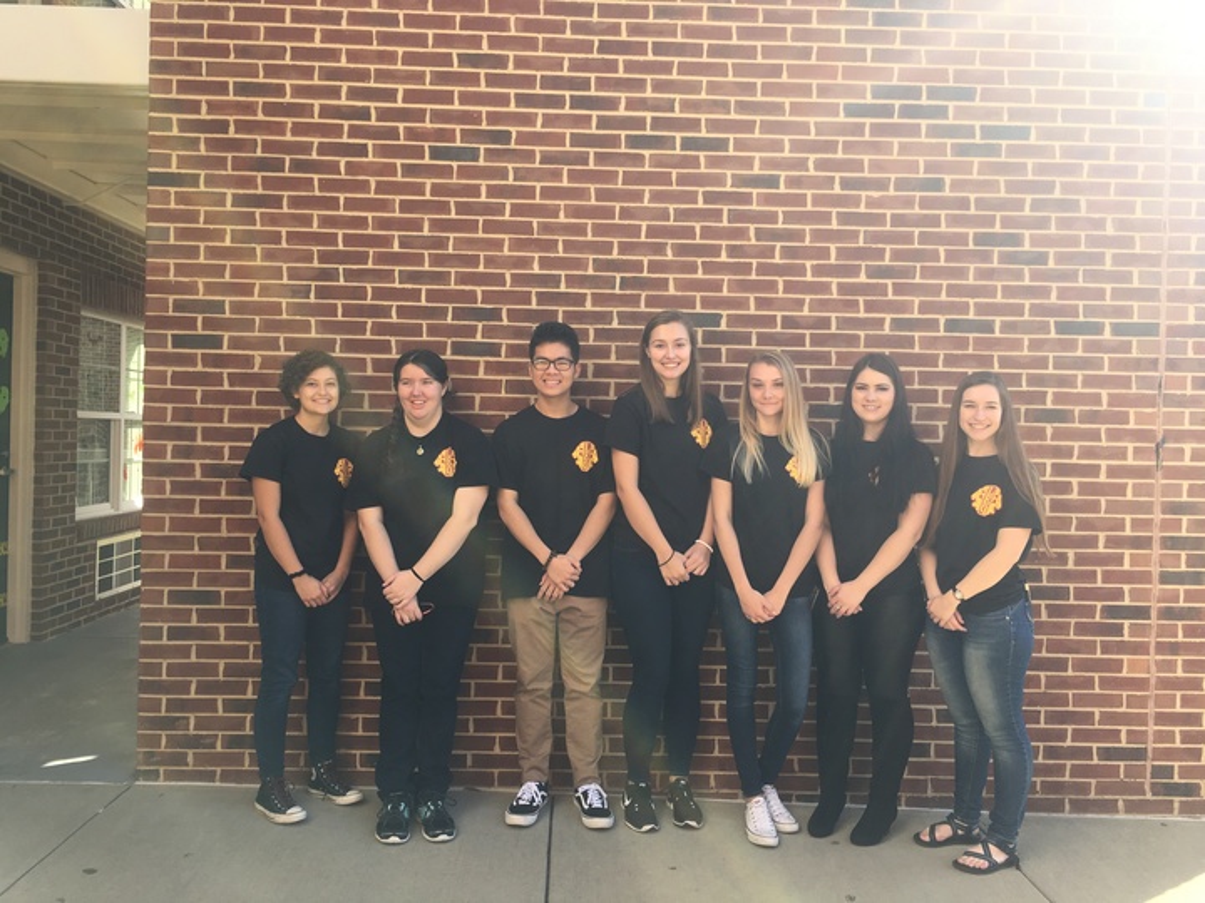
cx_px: 602
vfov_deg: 48.2
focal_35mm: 29
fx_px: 1010
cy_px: 452
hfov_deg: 61.7
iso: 25
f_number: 2.2
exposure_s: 1/353
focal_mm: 4.15
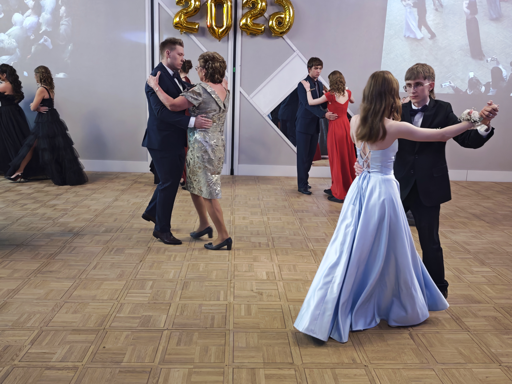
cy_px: 192
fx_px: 459
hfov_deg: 58.4
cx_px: 256
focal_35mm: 31
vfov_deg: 45.4
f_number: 1.62
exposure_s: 1/100
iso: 2500
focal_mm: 6.55
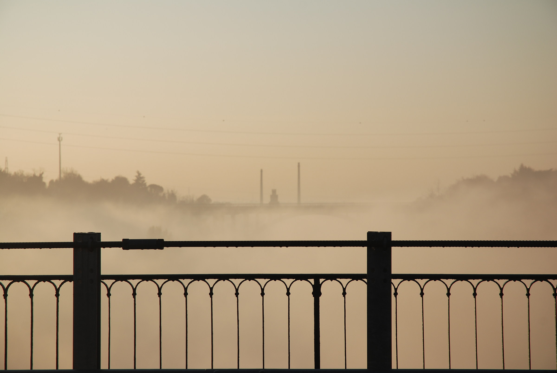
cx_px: 278
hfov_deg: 19.4
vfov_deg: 13.1
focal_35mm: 105
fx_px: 1627
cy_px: 186
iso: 125
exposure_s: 1/640
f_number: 6.3
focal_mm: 70
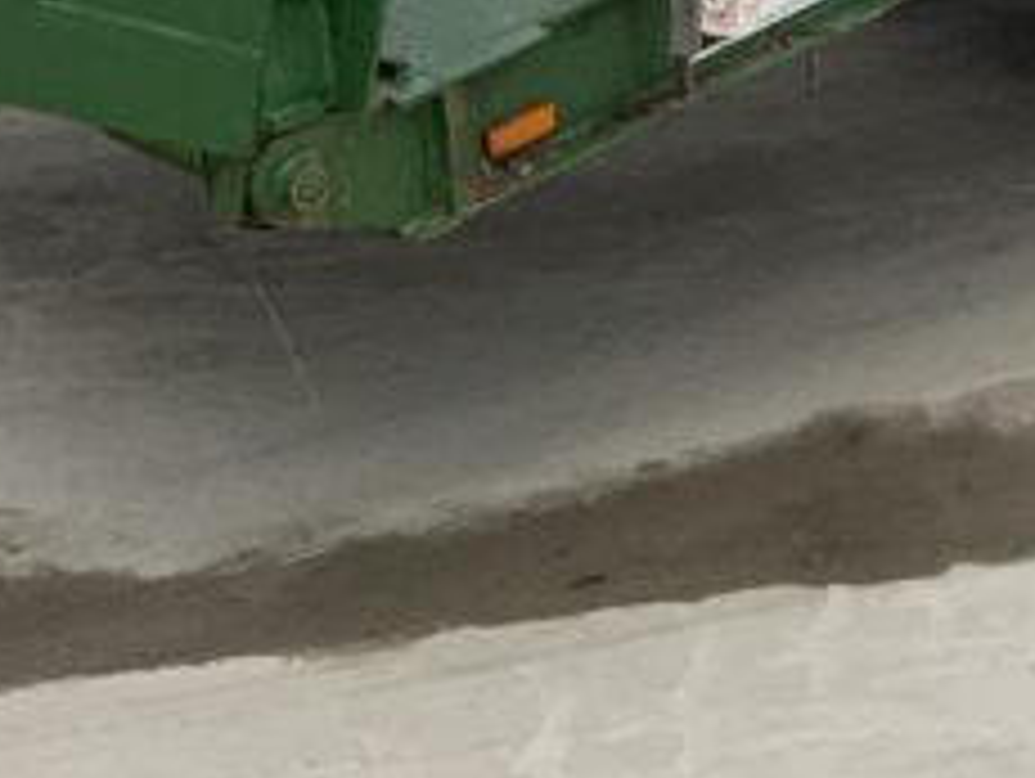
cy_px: -940
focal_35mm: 129
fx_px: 3861
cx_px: 1296
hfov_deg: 14.7
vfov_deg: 10.3
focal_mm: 3
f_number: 1.8
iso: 16
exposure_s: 1/978
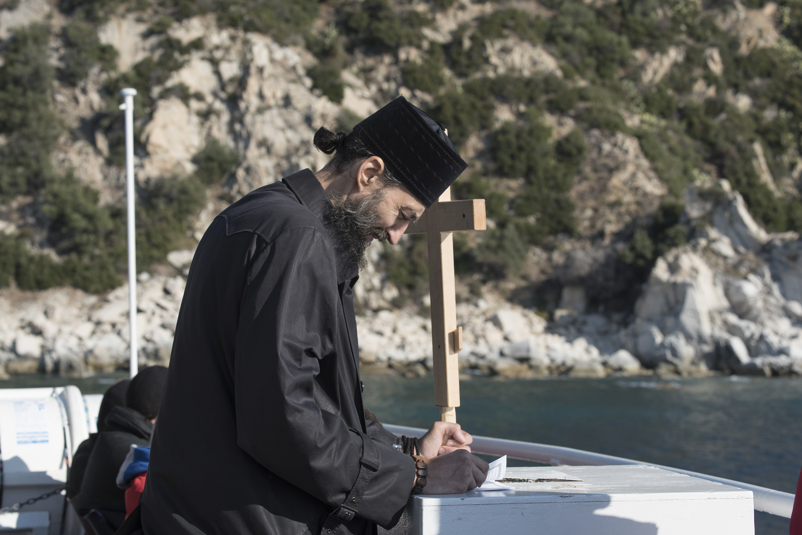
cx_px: 401
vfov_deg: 13.4
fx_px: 2273
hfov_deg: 20.0
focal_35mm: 102
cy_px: 268
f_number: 10
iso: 100
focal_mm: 102
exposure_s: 1/200
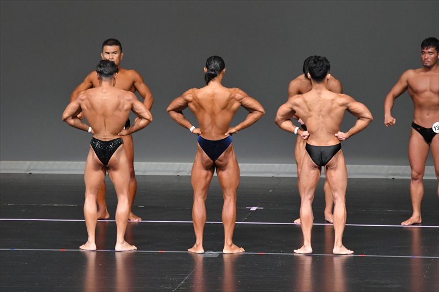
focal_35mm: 270
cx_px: 220
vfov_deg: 5.1
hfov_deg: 7.6
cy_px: 146
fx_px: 3291
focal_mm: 180
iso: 5000
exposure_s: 1/400
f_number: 5.6
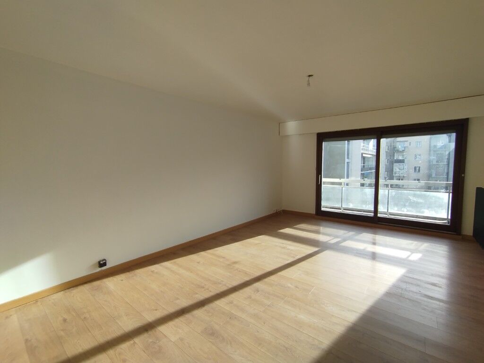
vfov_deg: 81.7
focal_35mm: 15
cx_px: 242
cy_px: 182
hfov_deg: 98.2
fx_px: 210
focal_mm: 1.65
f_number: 2.2
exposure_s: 1/264
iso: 50
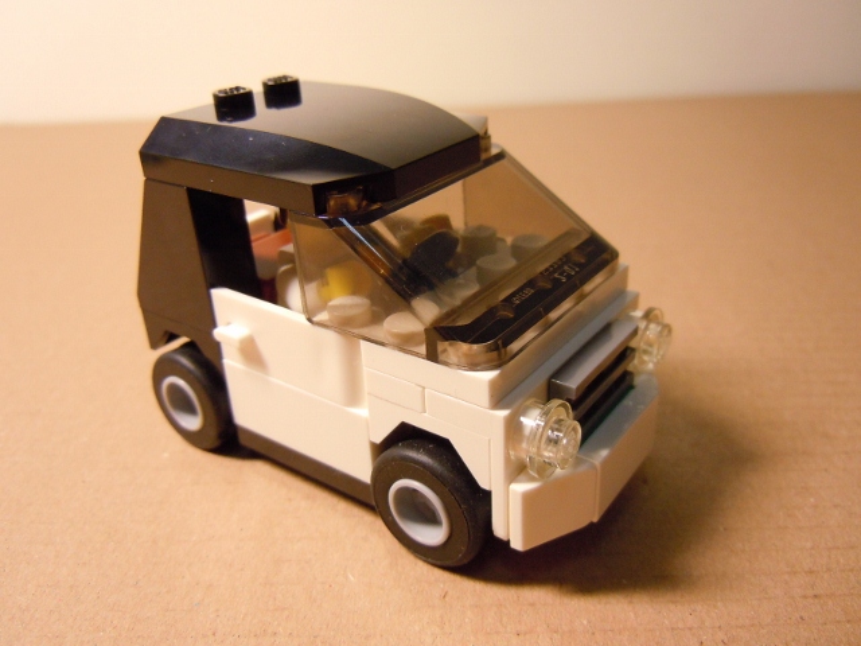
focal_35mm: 30
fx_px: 746
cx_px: 430
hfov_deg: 60.0
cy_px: 323
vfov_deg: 46.8
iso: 400
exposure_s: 1/50
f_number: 3.5
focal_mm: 5.4
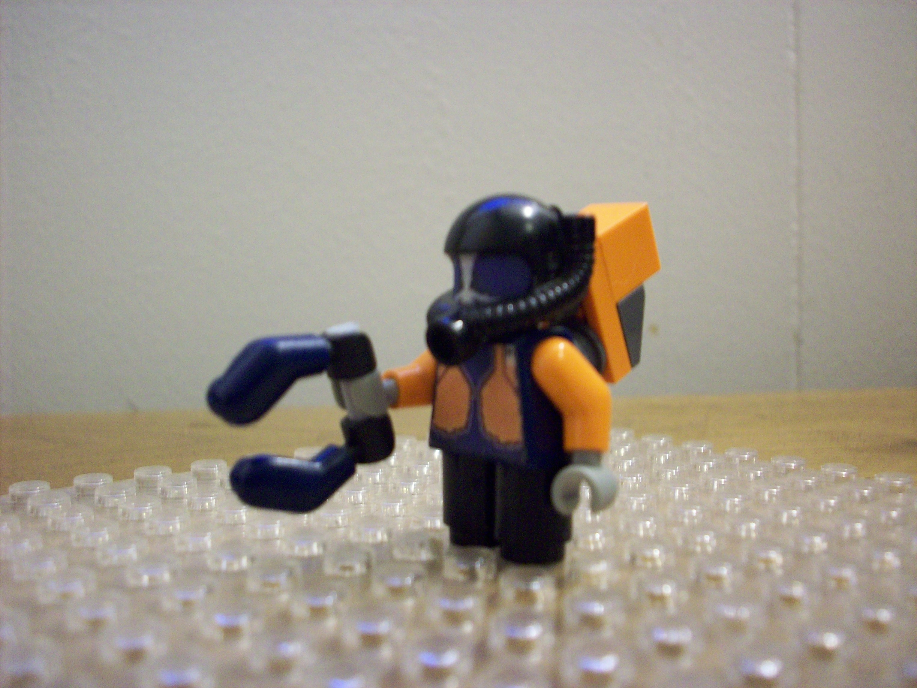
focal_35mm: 37
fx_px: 980
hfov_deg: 50.1
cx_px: 458
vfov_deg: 38.7
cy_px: 344
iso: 200
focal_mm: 6.2
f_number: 2.8
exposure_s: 1/8
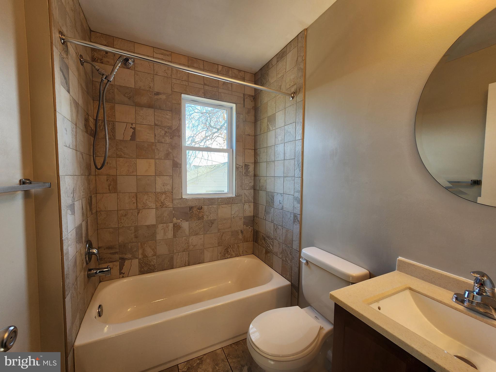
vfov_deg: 89.9
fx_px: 186
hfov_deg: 106.2
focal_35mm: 13
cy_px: 186
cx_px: 248
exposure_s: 1/60
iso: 64
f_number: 2.2
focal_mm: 2.2
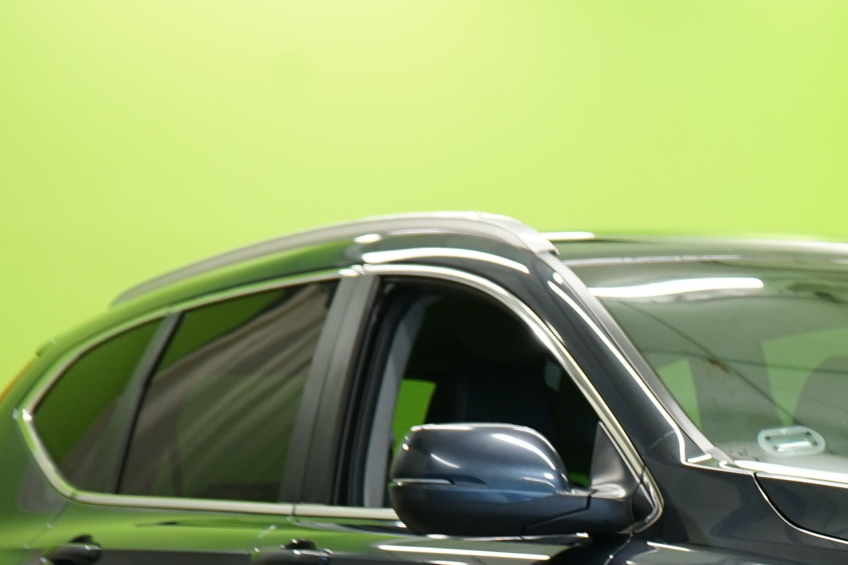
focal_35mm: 172
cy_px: 748
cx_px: 946
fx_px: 4052
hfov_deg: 11.8
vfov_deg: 7.9
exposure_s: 1/25
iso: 400
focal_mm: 57
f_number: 5
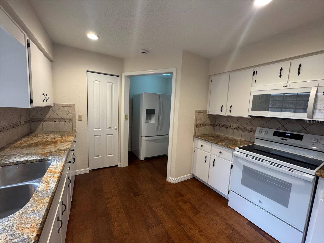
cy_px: 122
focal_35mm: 14
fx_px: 131
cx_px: 162
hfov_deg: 102.1
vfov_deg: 85.7
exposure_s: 1/60
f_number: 2.2
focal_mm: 2.22
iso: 200
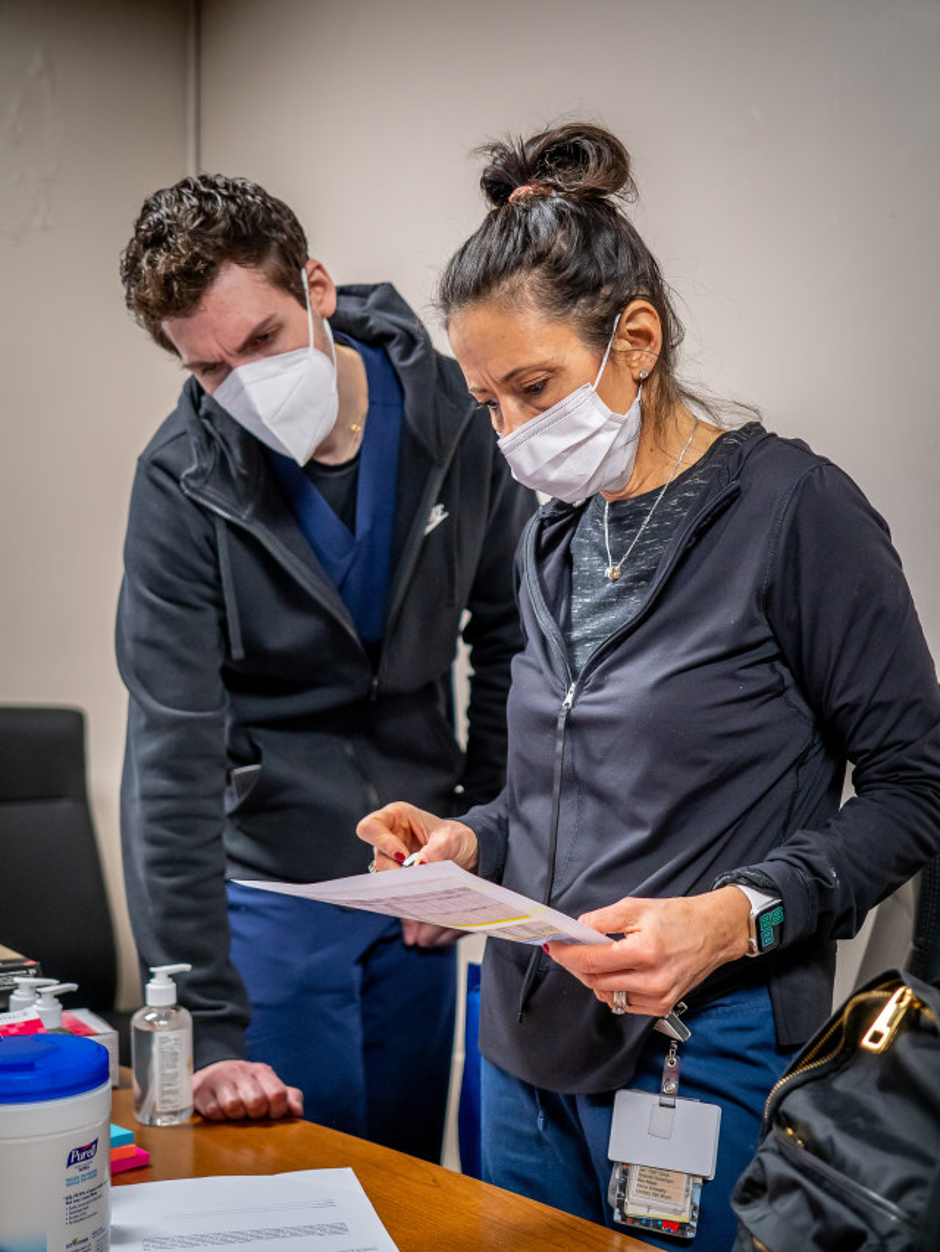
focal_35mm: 50
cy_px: 626
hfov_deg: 29.1
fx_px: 1810
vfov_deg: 38.2
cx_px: 470
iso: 640
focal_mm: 25
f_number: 1.7
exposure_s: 1/125
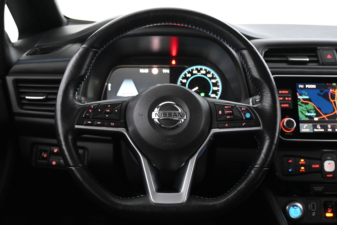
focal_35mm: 37
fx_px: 344
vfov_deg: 36.2
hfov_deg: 52.2
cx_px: 168
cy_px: 112
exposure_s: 1/40
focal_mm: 24.5
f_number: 4.2
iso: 7200
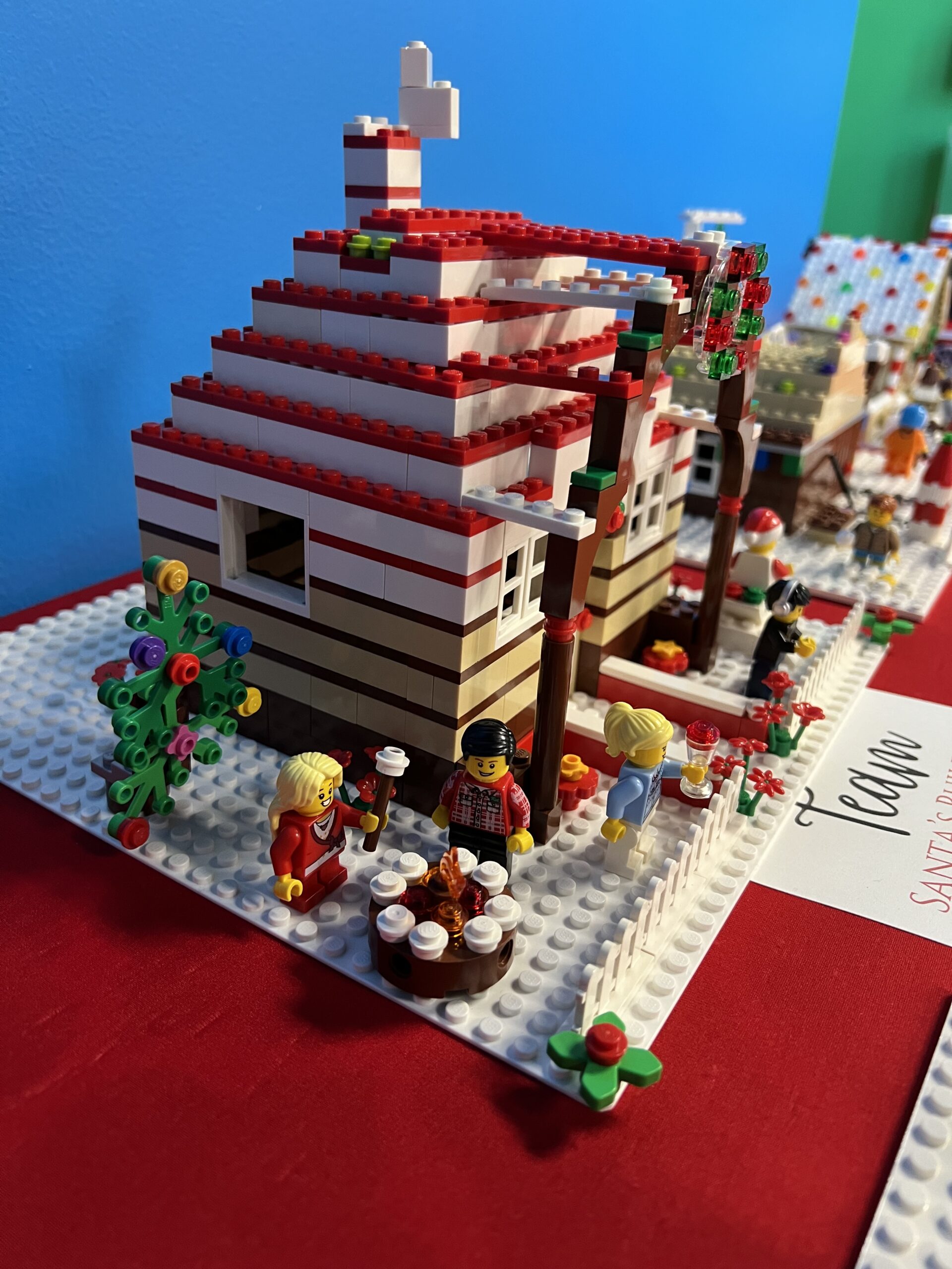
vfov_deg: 67.3
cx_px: 476
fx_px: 953
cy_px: 634
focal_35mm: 26
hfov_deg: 53.1
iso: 320
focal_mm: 5.7
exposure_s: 1/60
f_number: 1.5
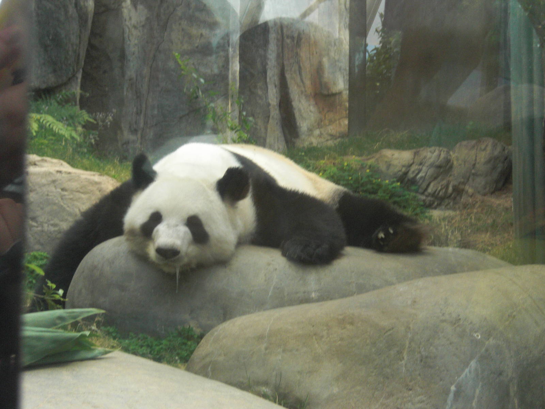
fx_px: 1763
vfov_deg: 13.2
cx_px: 272
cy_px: 204
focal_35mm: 112
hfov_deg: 17.6
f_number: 5.8
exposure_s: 1/100
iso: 200
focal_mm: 19.6
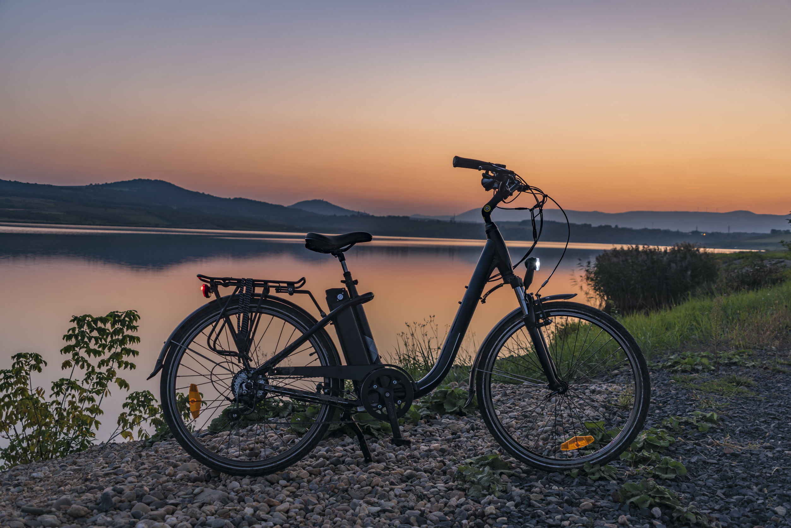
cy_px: 264
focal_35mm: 42
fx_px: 923
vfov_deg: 31.9
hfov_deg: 46.4
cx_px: 396
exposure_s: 1
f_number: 6.3
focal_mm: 42
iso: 64
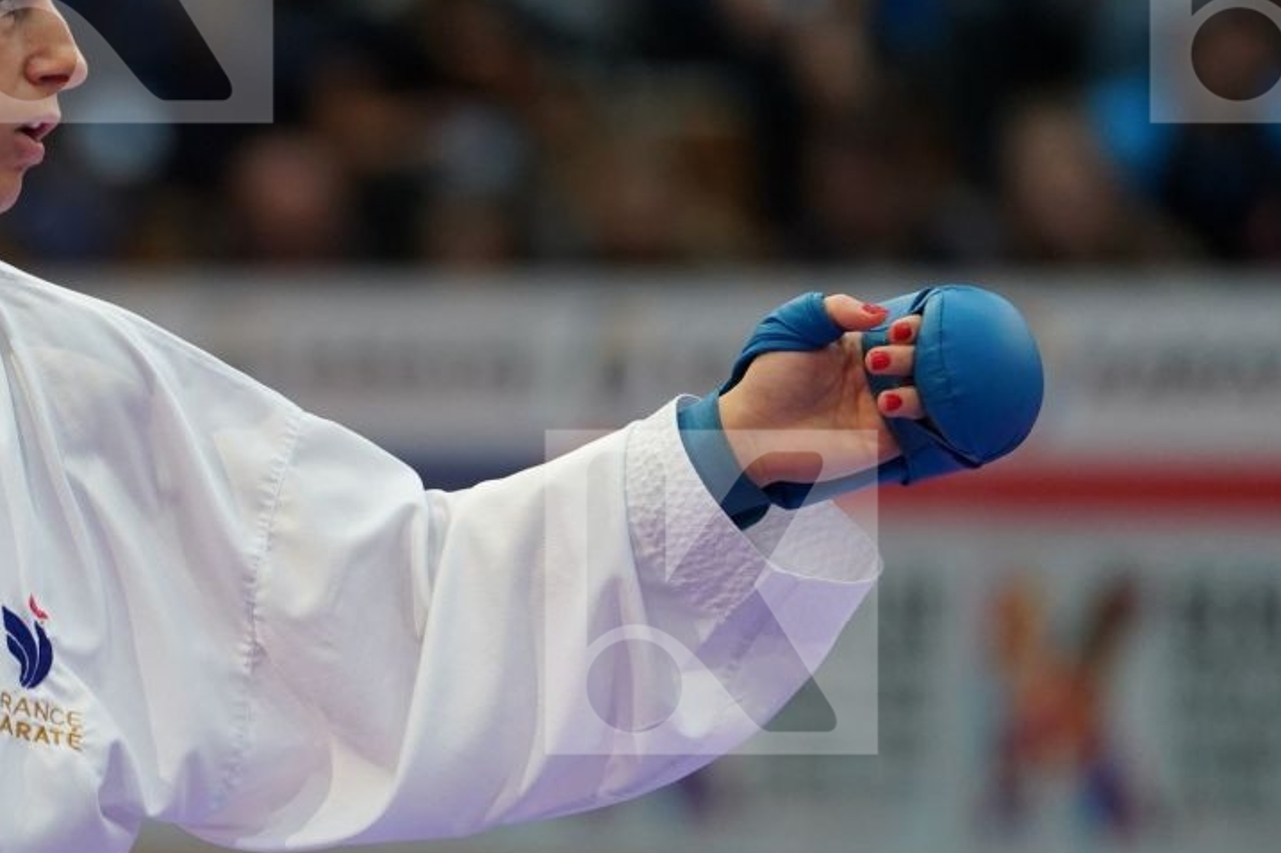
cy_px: 592
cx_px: 107
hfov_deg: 4.4
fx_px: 16680
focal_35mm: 469
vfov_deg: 2.9
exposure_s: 1/1000
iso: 1600
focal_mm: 187
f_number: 2.8
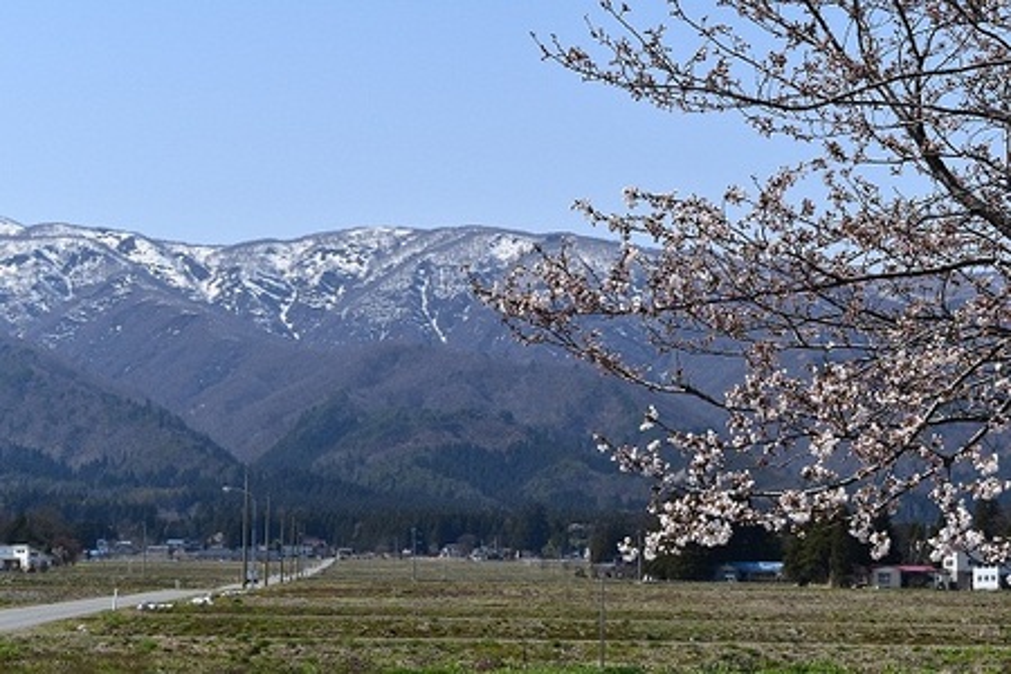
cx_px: 506
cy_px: 337
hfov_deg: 24.6
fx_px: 2317
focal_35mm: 82
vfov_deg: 16.6
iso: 200
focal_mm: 55
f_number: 10
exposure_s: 1/400
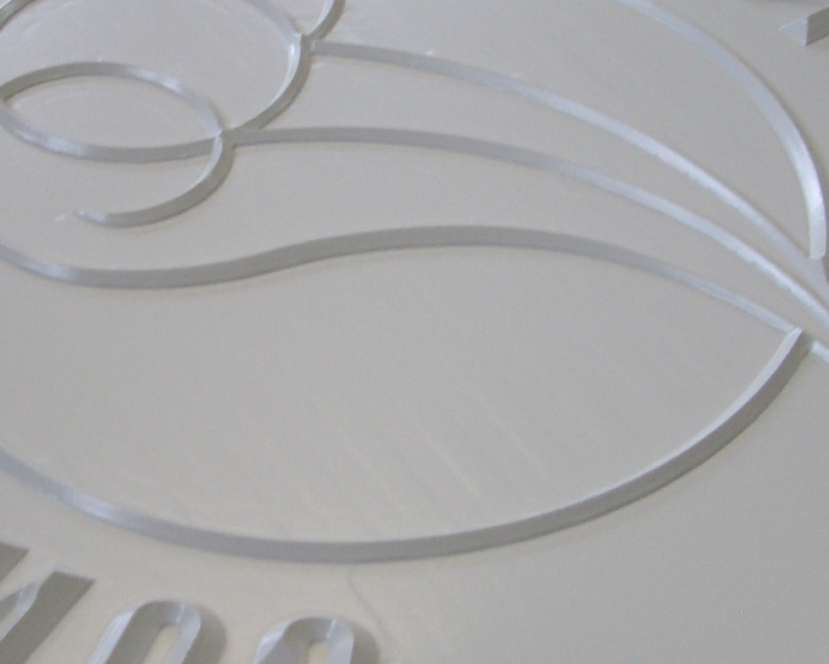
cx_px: 319
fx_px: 1964
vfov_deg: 19.2
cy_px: 293
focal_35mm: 80
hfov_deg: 23.8
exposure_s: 1/50
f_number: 2.6
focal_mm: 5.8
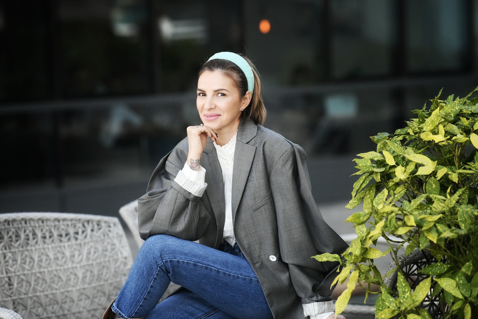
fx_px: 2655
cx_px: 239
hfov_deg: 10.3
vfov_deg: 6.9
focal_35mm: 200
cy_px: 160
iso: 2500
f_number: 4.5
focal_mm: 200
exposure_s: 1/1600
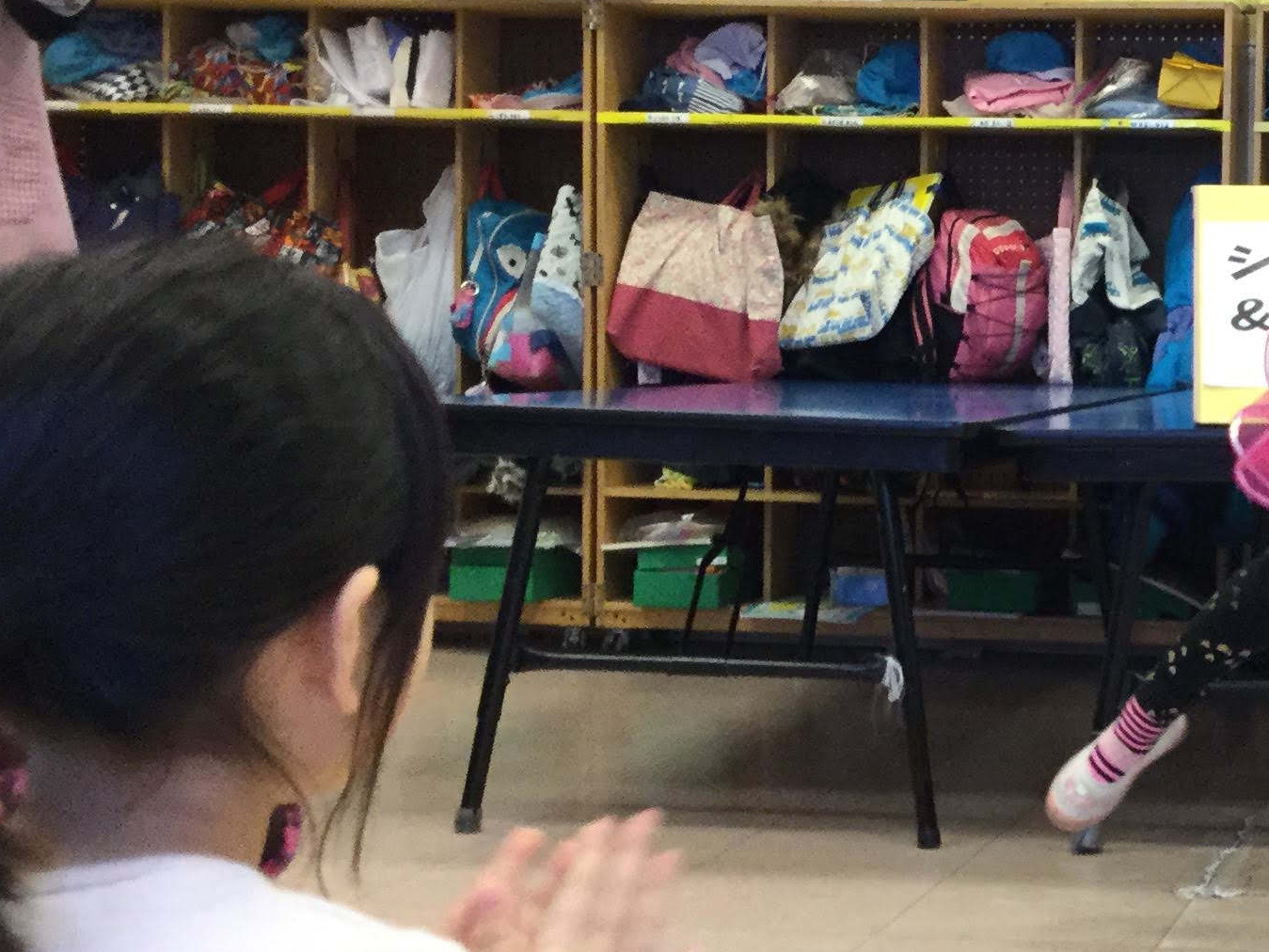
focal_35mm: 75
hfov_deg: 24.9
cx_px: 1240
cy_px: 451
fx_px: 2750
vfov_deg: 19.6
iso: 50
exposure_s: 1/30
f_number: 2.4
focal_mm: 3.3
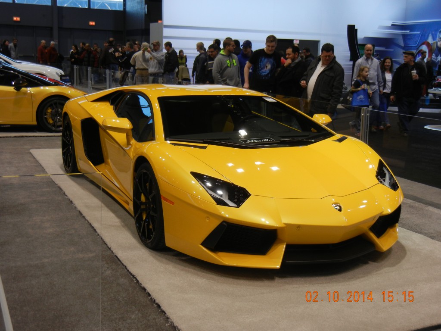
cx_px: 220
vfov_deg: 32.2
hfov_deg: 42.1
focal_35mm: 45
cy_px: 166
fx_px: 573
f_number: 3.8
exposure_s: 1/59.3
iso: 177
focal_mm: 8.1
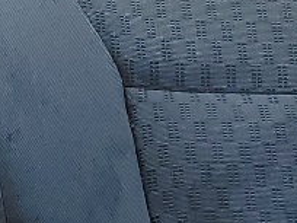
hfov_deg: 9.3
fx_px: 1750
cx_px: -221
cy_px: -329
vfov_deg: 6.9
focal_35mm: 204
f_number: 1.5
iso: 50
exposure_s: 1/556
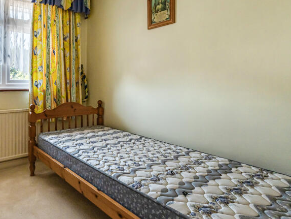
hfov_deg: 66.3
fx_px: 202
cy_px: 86
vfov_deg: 56.3
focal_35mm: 24
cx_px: 66
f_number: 7.1
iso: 320
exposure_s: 1/100
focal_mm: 14
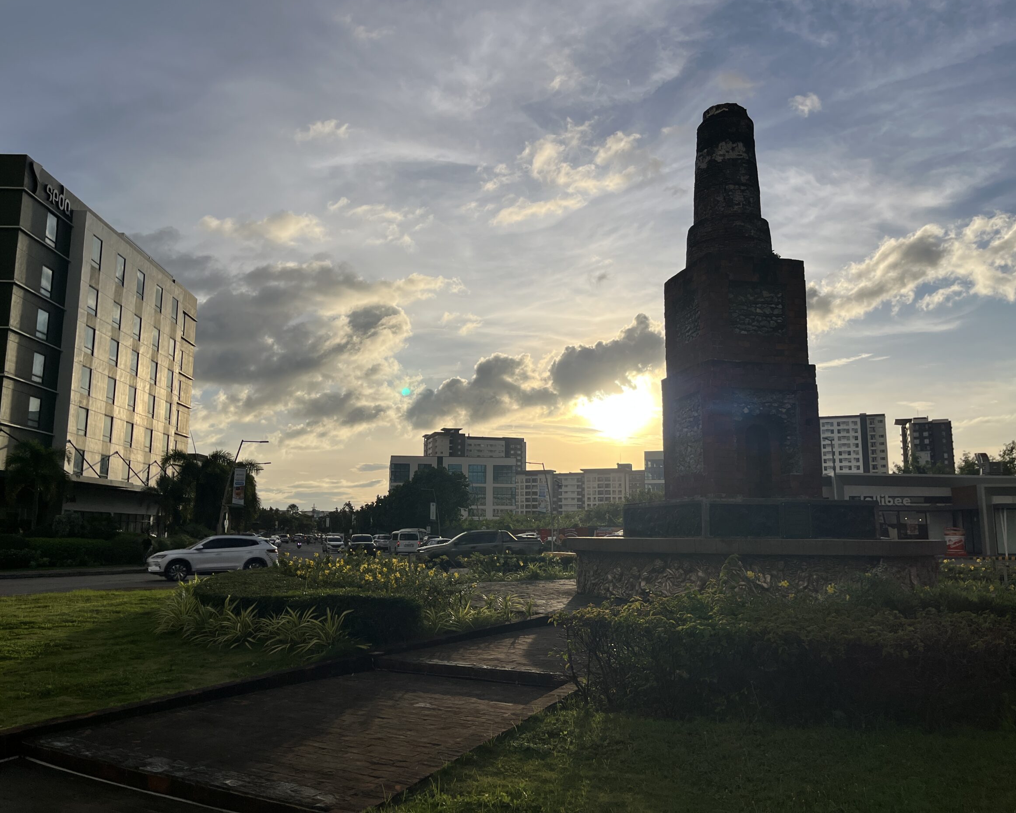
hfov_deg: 62.2
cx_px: 511
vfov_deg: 51.5
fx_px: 842
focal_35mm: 28
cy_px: 393
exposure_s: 1/9901
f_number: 1.6
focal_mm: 5.1
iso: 50
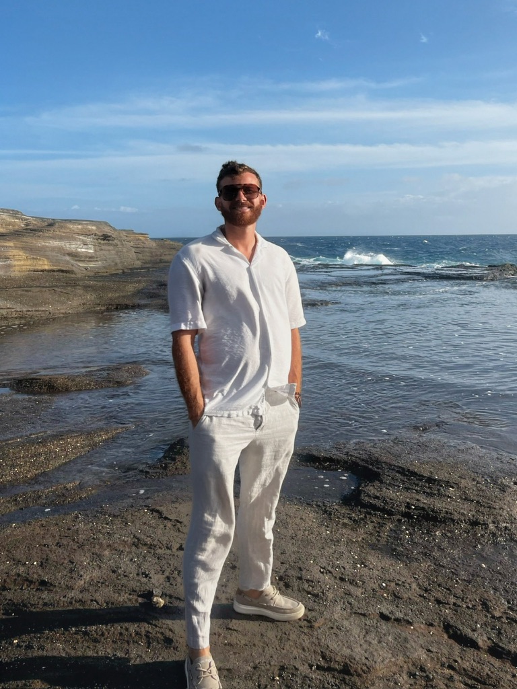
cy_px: 344
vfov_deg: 67.3
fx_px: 518
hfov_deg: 53.1
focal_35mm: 26
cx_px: 258
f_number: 1.6
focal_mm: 5.1
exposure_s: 1/4310
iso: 50
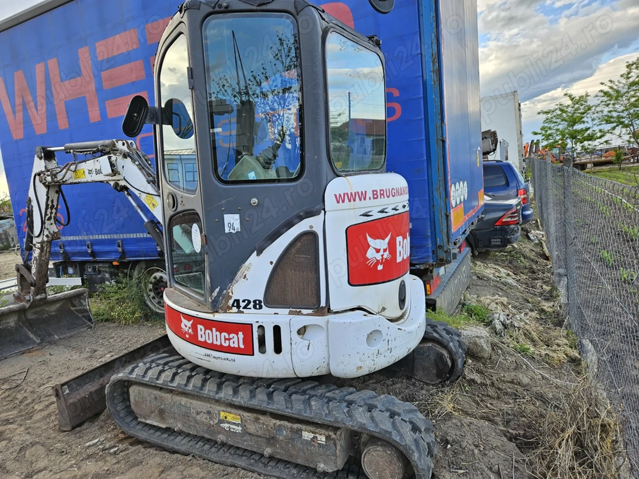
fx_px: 425
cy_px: 240
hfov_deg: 73.9
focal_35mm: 23
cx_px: 320
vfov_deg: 58.9
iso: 25
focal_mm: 5.4
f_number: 1.8
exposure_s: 1/220
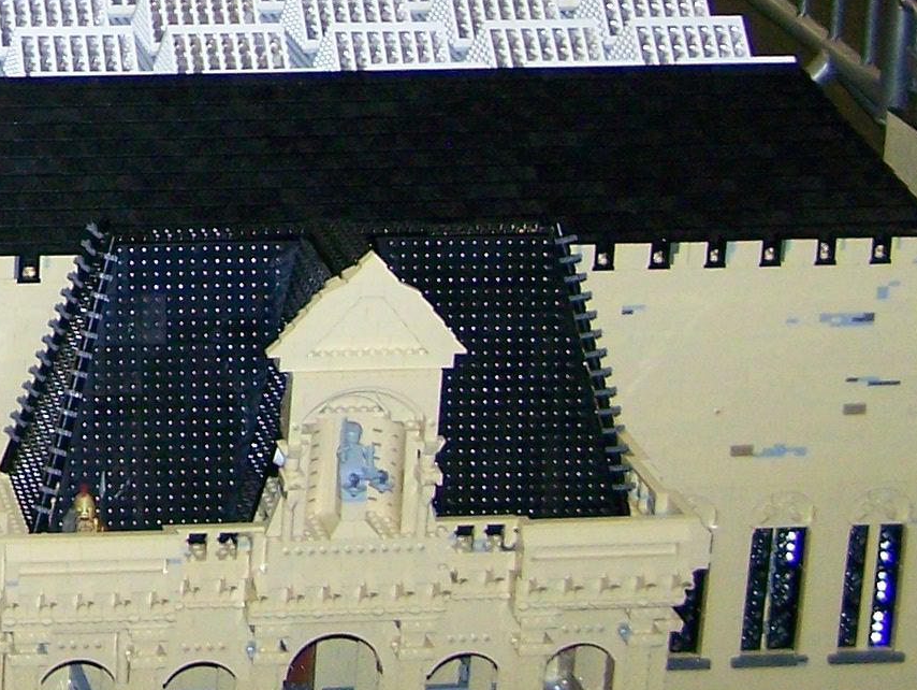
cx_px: -321
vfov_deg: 11.5
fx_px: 3341
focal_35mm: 126
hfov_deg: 14.8
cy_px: -170
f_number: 2.8
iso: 160
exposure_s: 1/60
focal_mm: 6.3
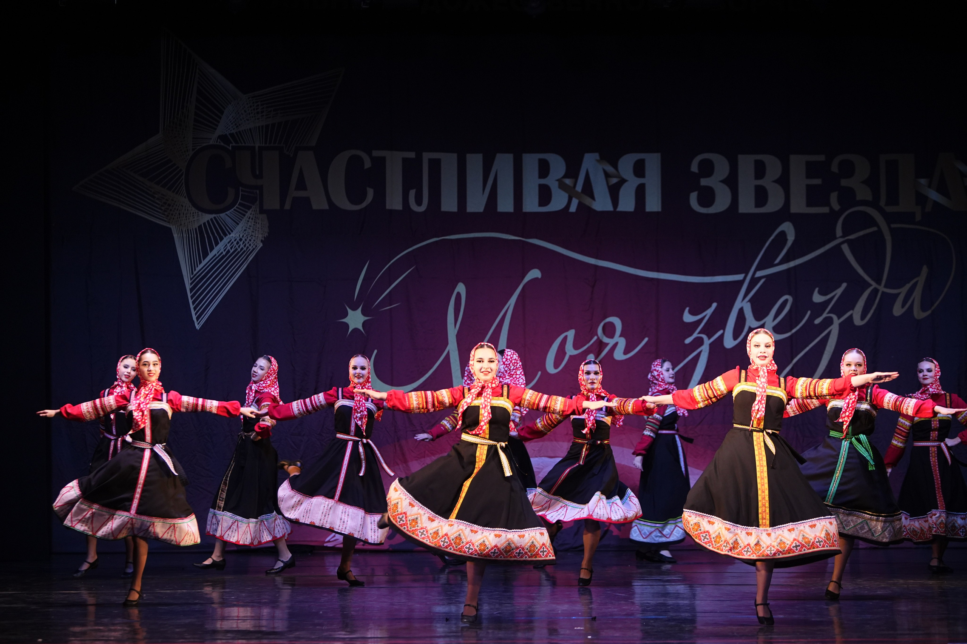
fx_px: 2955
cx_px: 484
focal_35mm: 110
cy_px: 322
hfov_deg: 18.6
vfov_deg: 12.5
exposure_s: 1/400
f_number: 2.8
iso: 1600
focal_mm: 110
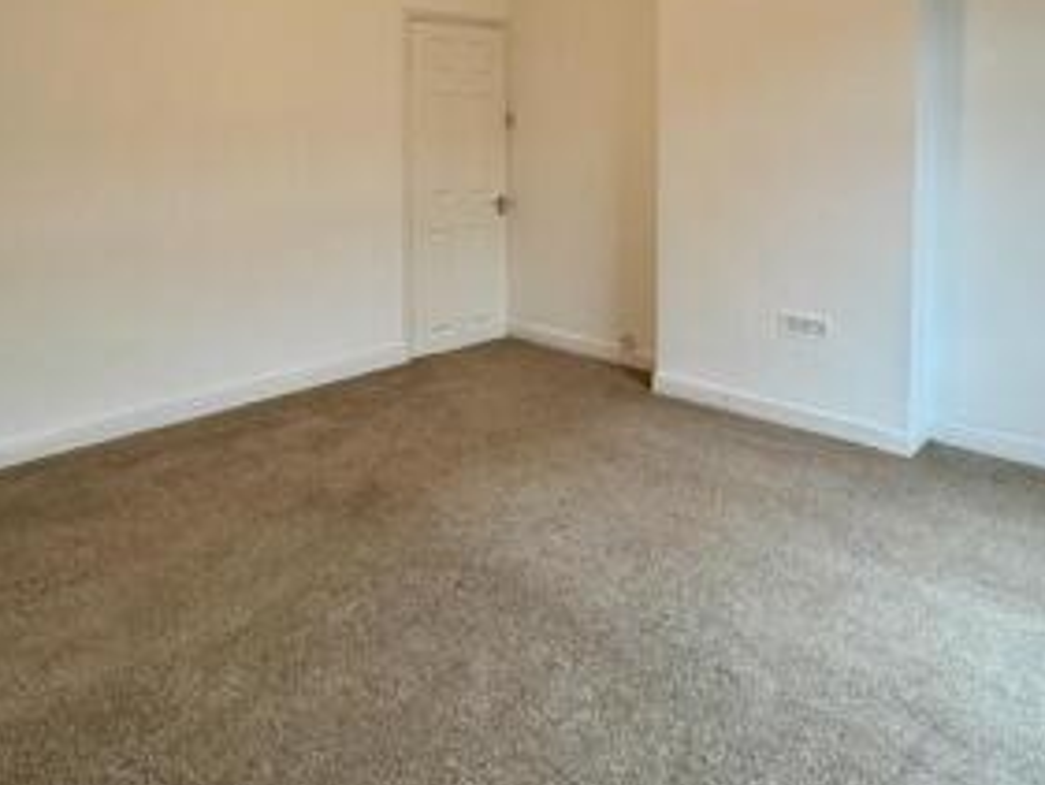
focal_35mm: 29
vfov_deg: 46.0
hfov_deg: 61.4
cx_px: 593
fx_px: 876
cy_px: 169
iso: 160
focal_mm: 2.22
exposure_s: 1/50
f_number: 2.2
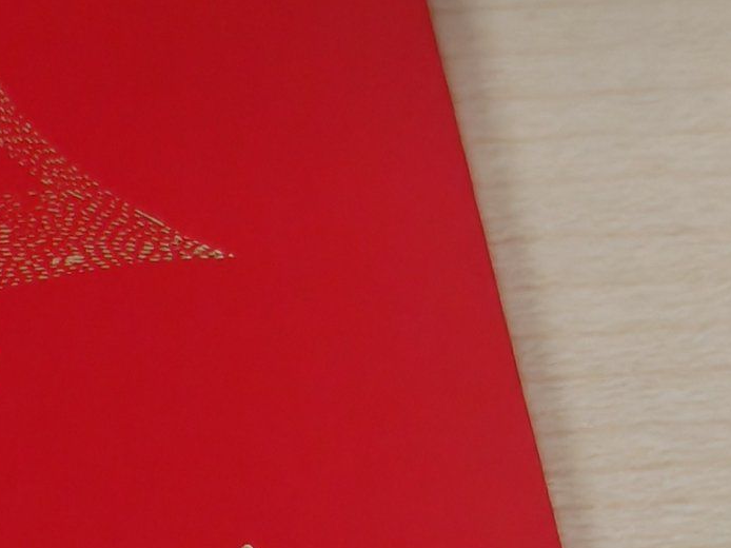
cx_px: -145
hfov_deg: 15.6
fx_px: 2575
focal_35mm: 122
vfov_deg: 11.9
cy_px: 623
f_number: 1.9
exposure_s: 1/100
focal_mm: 5.52
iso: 800
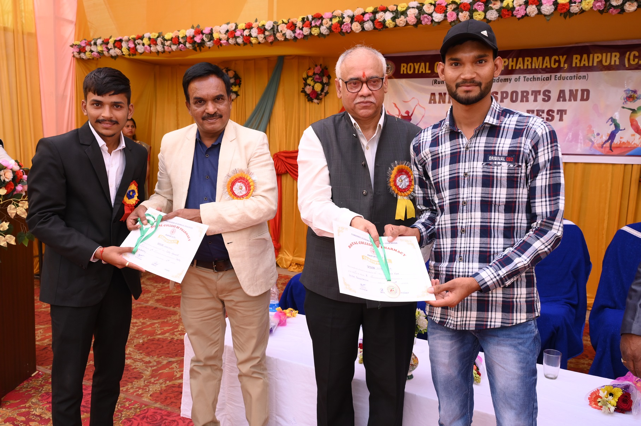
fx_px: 543
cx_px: 320
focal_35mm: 30
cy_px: 213
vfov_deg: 42.9
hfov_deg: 61.1
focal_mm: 30.5
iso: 800
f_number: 7.1
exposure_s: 1/160
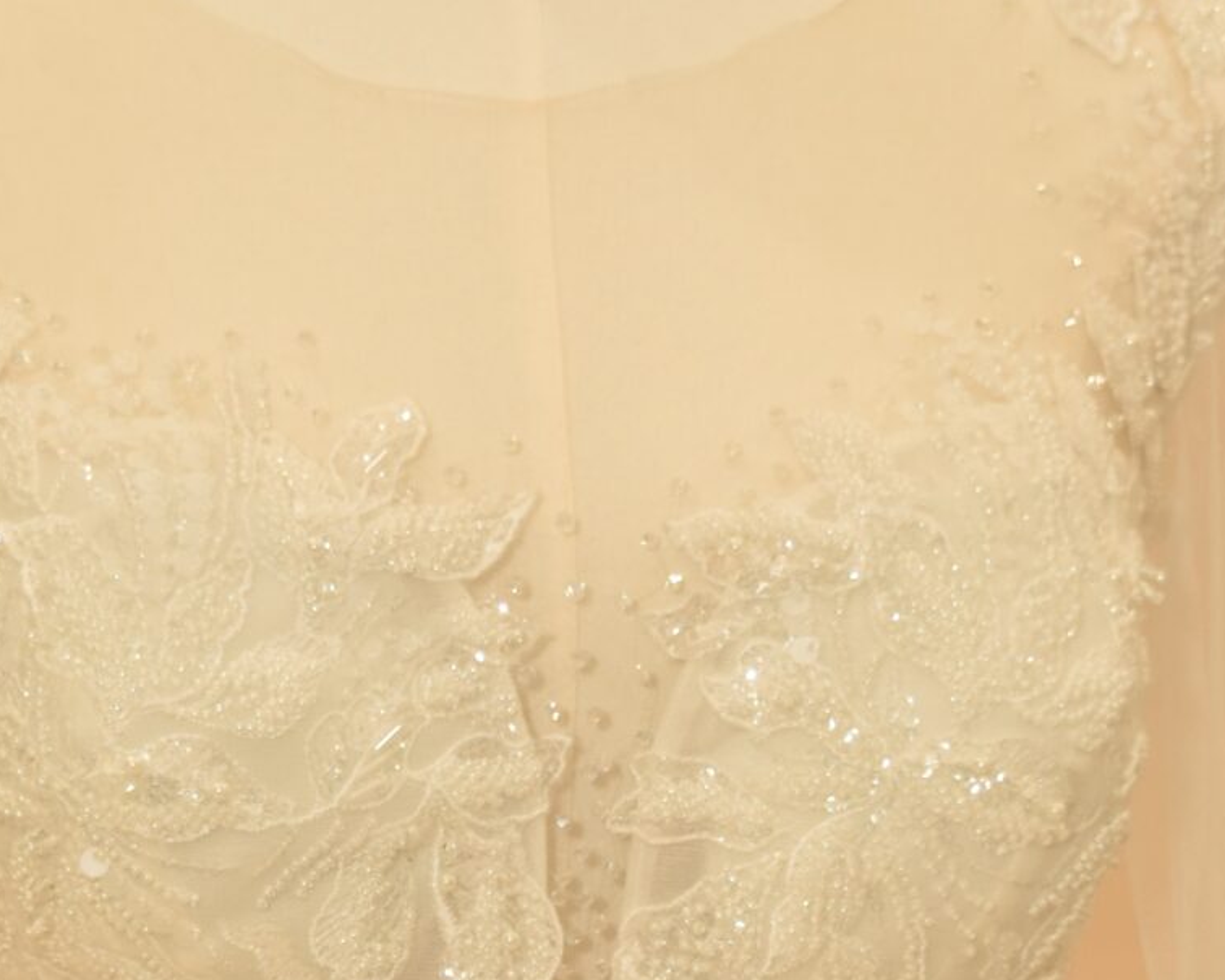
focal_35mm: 143
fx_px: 5185
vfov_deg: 10.8
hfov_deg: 13.5
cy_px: 816
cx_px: 596
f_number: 4.2
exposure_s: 1/80
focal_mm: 30
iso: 250
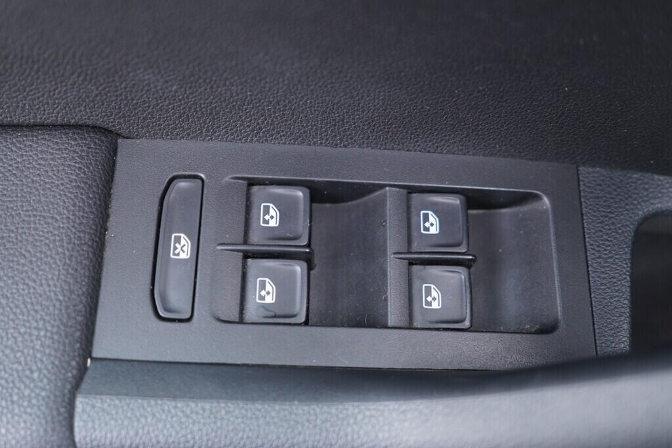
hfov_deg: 53.1
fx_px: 672
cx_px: 336
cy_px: 224
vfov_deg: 36.9
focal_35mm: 36
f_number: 2.8
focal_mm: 24
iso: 640
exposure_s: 1/40
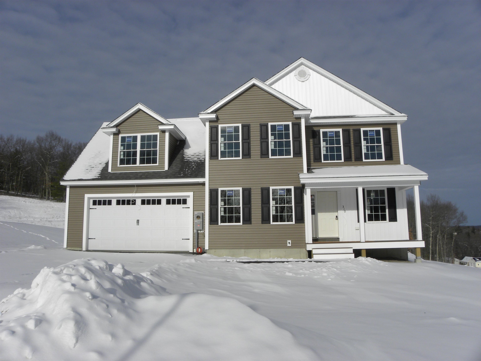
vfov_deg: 53.1
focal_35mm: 26
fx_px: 361
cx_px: 240
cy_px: 180
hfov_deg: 67.3
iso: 64
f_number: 8
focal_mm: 4.6
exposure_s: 1/560
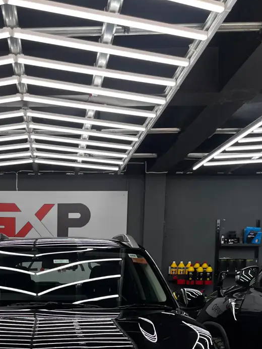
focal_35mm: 55
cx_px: 43
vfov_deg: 32.2
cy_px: 350
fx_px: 555
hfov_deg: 26.0
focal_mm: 5.1
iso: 50
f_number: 1.6
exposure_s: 1/235
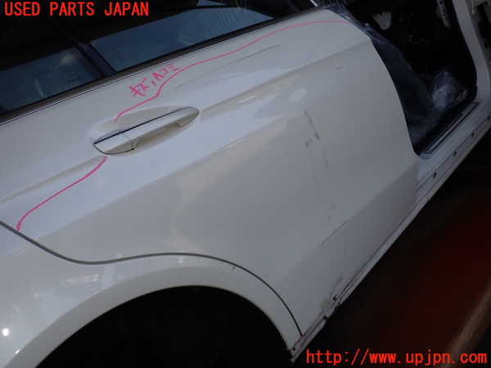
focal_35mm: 30
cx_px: 246
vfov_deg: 46.8
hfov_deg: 60.0
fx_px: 426
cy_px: 184
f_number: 6.3
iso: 100
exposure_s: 1/125
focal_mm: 5.4
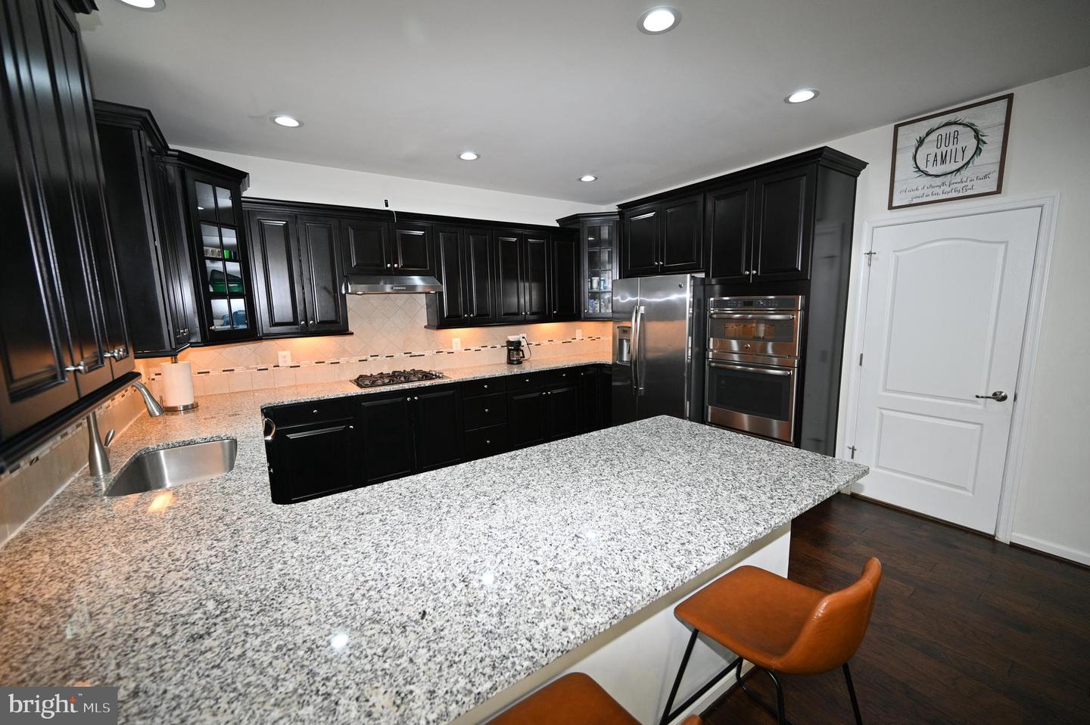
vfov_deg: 81.1
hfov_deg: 104.3
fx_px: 424
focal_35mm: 14
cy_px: 362
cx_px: 545
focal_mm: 14
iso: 640
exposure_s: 1/125
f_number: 4
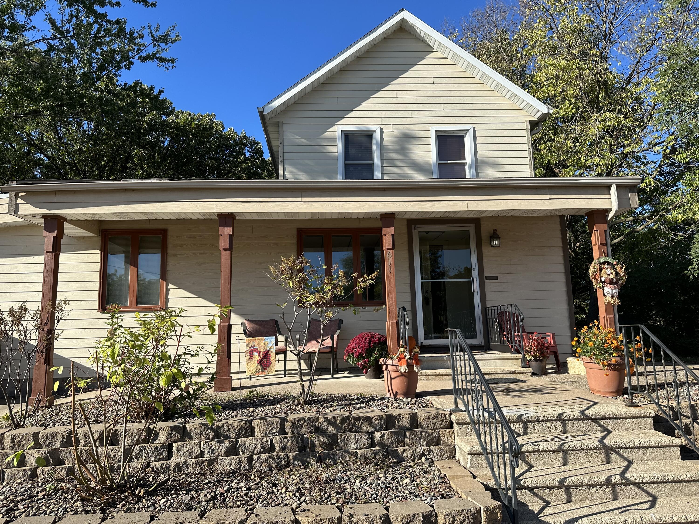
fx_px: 485
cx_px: 350
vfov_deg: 56.8
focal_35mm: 24
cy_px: 262
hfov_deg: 71.6
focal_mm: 6.86
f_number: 1.78
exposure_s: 1/2809
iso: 80
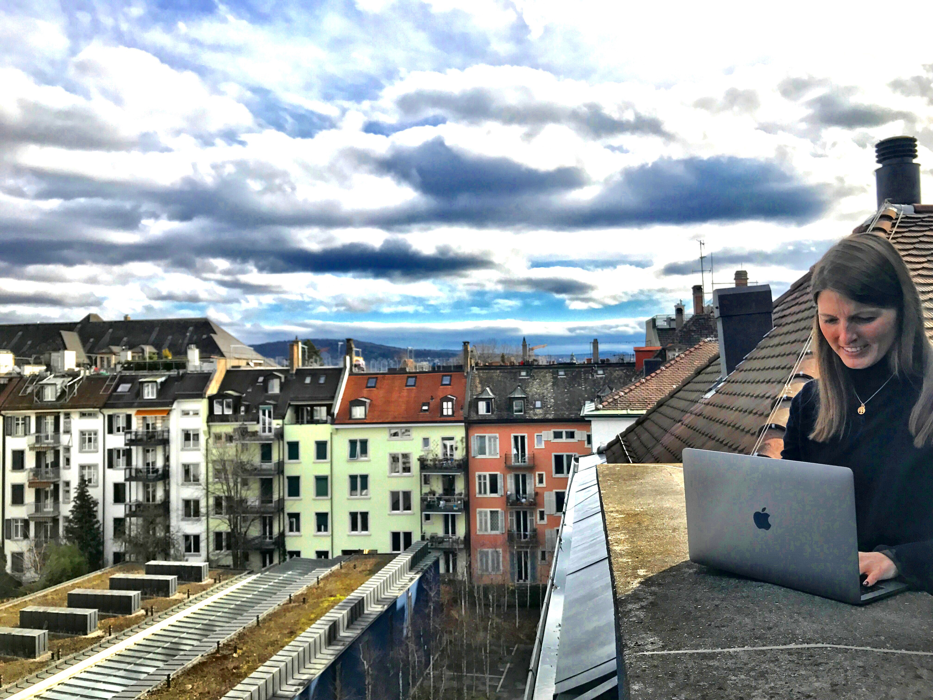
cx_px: 466
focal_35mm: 28
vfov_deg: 49.7
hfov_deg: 63.4
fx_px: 755
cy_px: 350
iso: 20
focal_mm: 3.99
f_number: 1.8
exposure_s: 1/2907
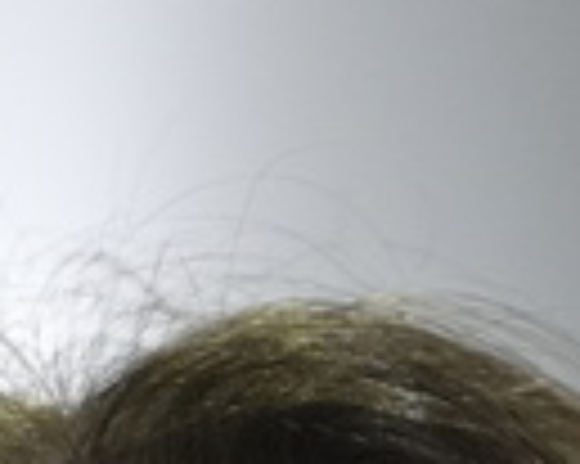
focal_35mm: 1492
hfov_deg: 1.3
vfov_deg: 1.0
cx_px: 243
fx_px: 25592
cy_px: 1507
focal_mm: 200
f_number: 2.8
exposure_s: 1/640
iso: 2000
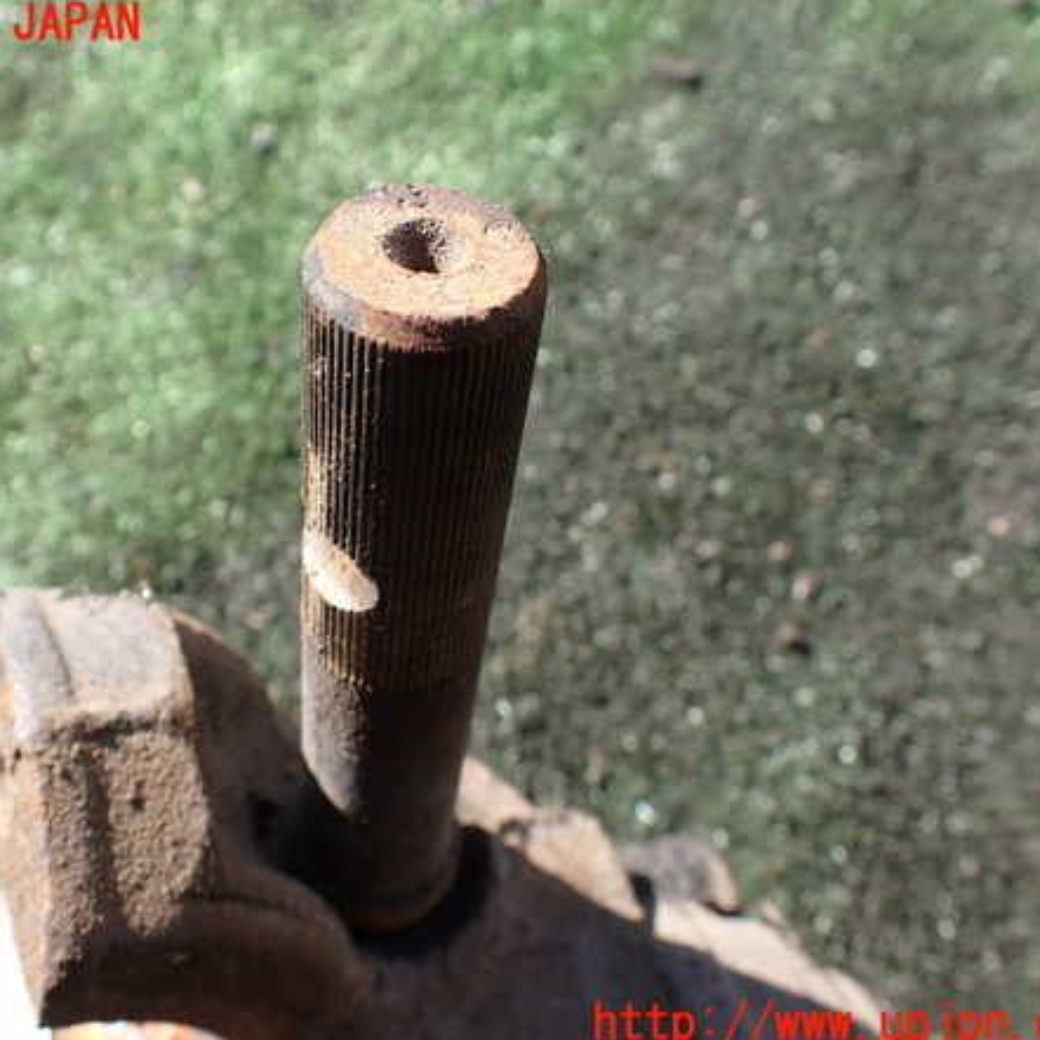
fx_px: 1224
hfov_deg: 45.8
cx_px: 419
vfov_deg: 46.0
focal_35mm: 36
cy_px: 525
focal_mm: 5.4
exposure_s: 1/320
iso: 100
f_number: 3.2
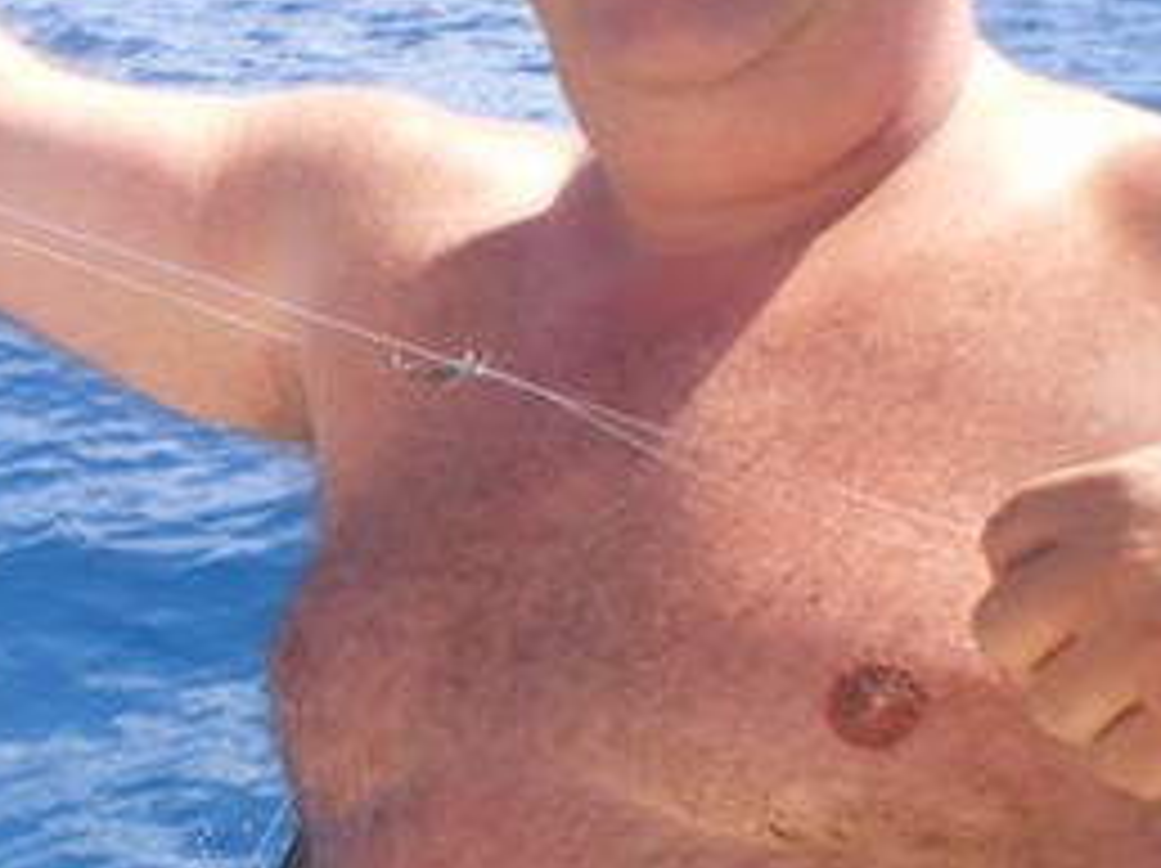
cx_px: 135
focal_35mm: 88
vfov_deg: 16.8
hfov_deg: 21.8
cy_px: 459
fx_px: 2949
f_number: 4.6
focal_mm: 6.3
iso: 50
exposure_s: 1/200
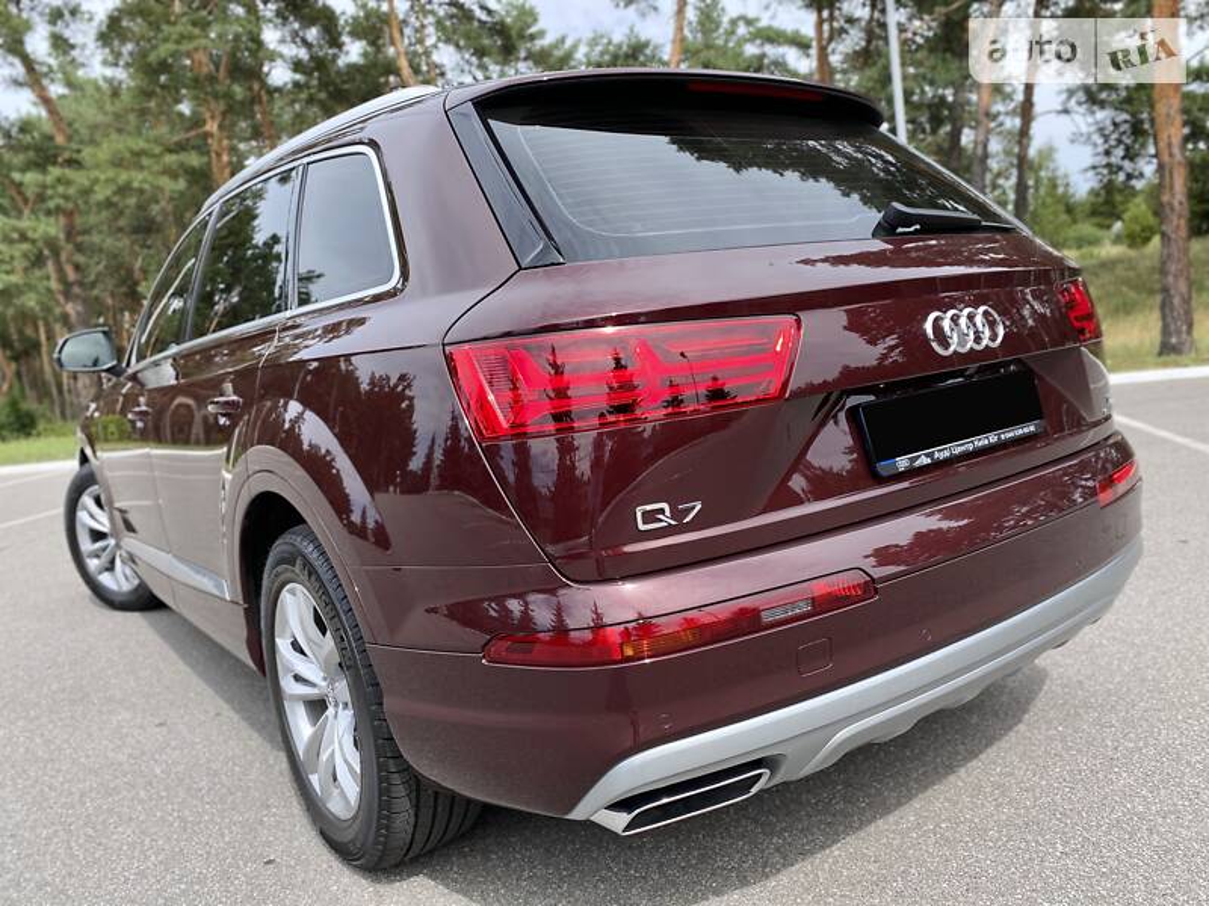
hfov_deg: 67.3
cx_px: 604
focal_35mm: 26
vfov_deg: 53.1
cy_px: 453
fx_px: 908
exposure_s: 1/816
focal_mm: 4.2
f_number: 1.8
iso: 32
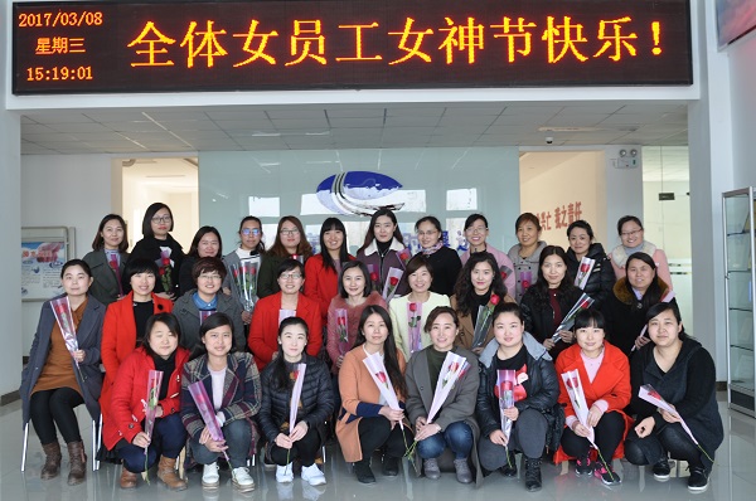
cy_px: 250
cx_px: 378
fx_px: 755
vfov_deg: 36.8
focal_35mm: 36
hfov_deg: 53.2
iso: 200
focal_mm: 24
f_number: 2.8
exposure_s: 1/60
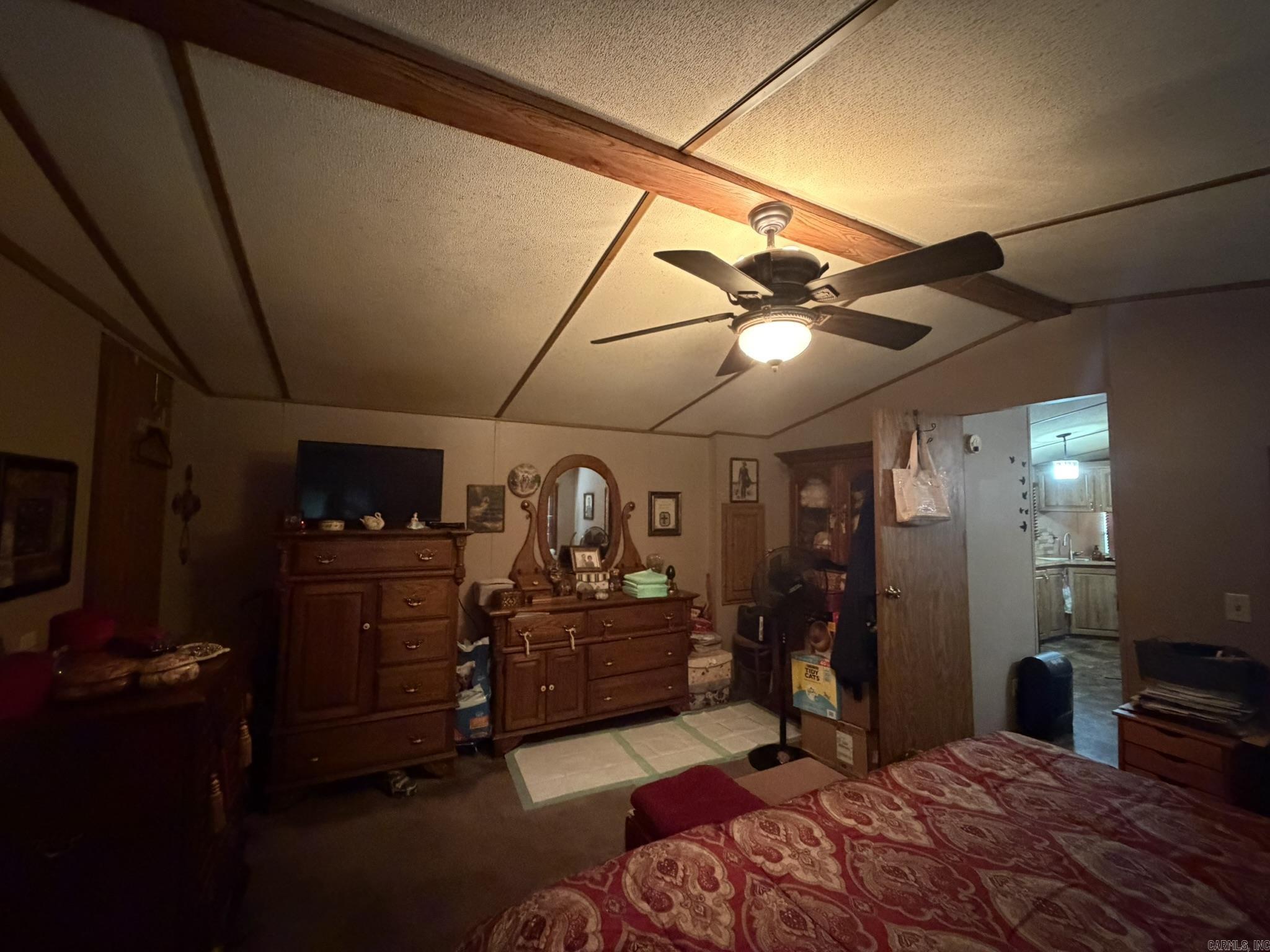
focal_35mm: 14
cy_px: 476
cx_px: 635
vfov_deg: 85.7
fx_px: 514
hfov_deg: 102.1
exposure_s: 1/40
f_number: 2.2
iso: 1600
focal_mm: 2.22
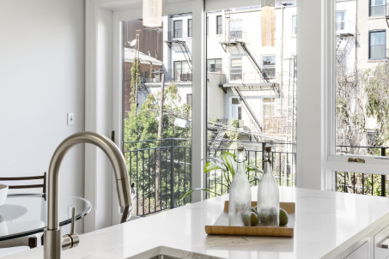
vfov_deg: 29.8
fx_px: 486
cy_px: 113
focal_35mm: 45
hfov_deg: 43.2
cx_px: 249
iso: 320
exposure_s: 1/60
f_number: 9
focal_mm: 16
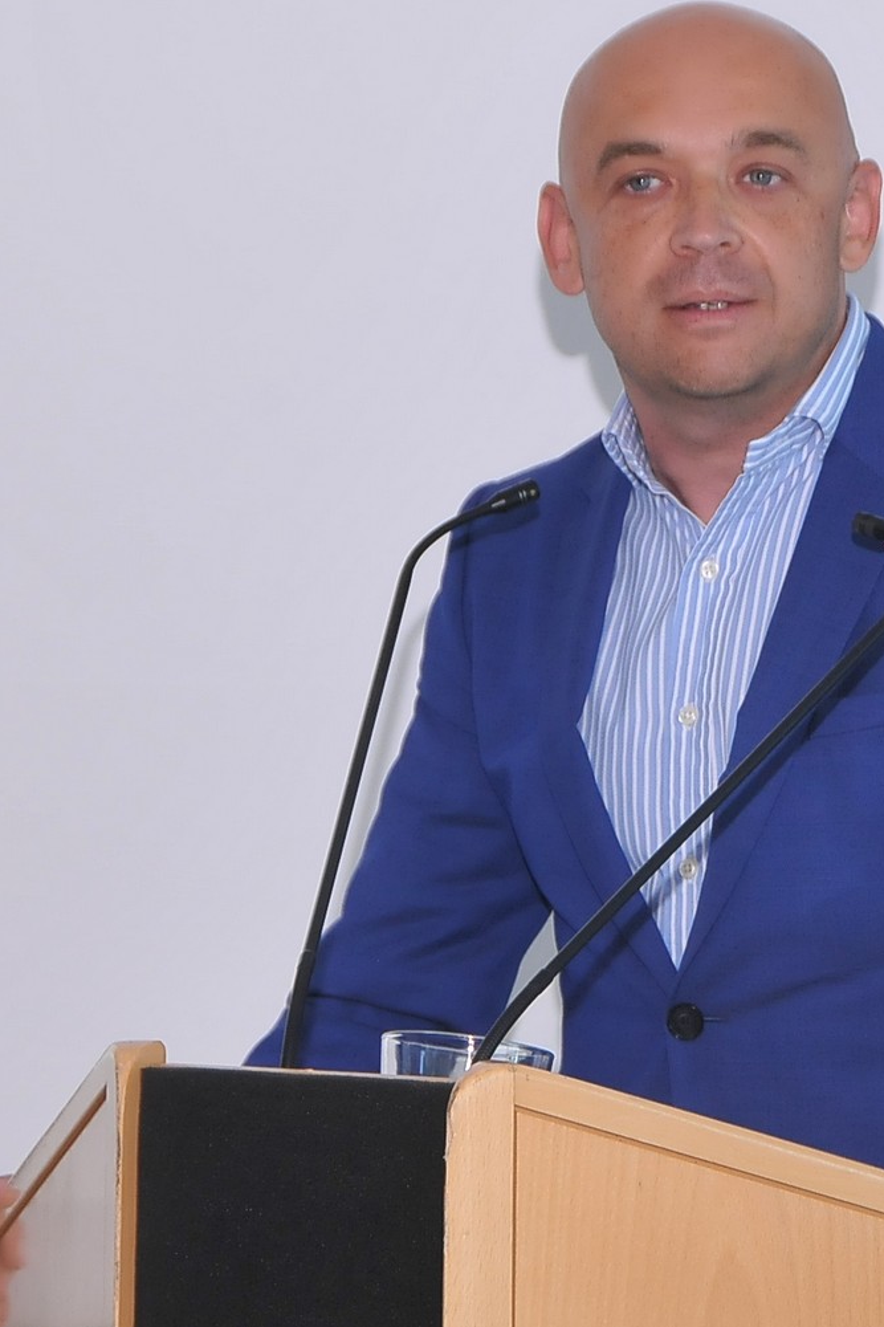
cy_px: 642
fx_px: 8069
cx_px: 757
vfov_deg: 9.4
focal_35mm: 219
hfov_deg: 6.3
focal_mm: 90
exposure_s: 1/60
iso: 800
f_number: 7.1
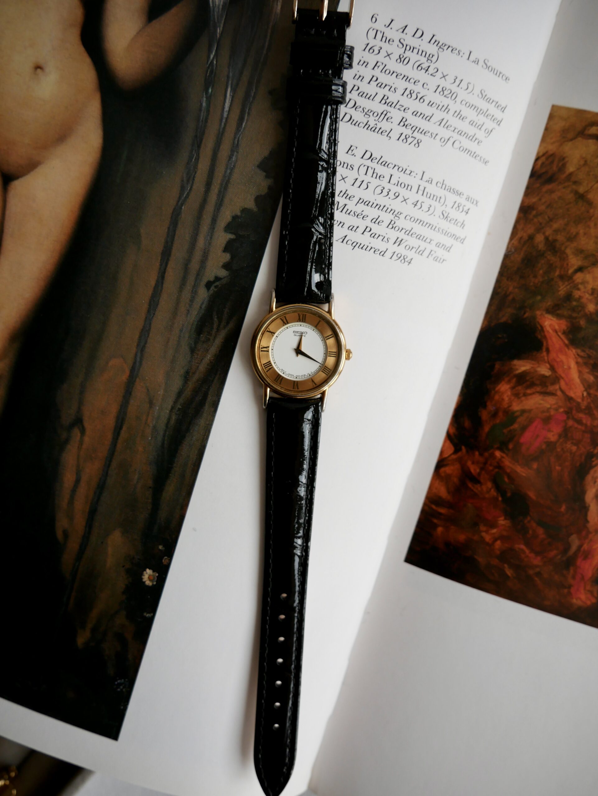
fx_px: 691
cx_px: 299
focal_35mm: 30
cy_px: 398
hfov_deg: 46.8
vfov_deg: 59.9
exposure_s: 1/160
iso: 200
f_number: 3.7
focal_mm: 15
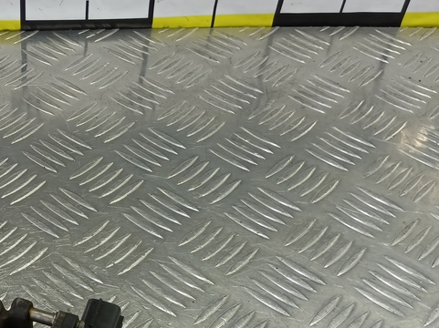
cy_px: 267
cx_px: 23
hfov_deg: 35.9
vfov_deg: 28.9
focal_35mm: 49
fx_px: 621
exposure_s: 1/50
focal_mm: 4.11
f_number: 1.6
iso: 112
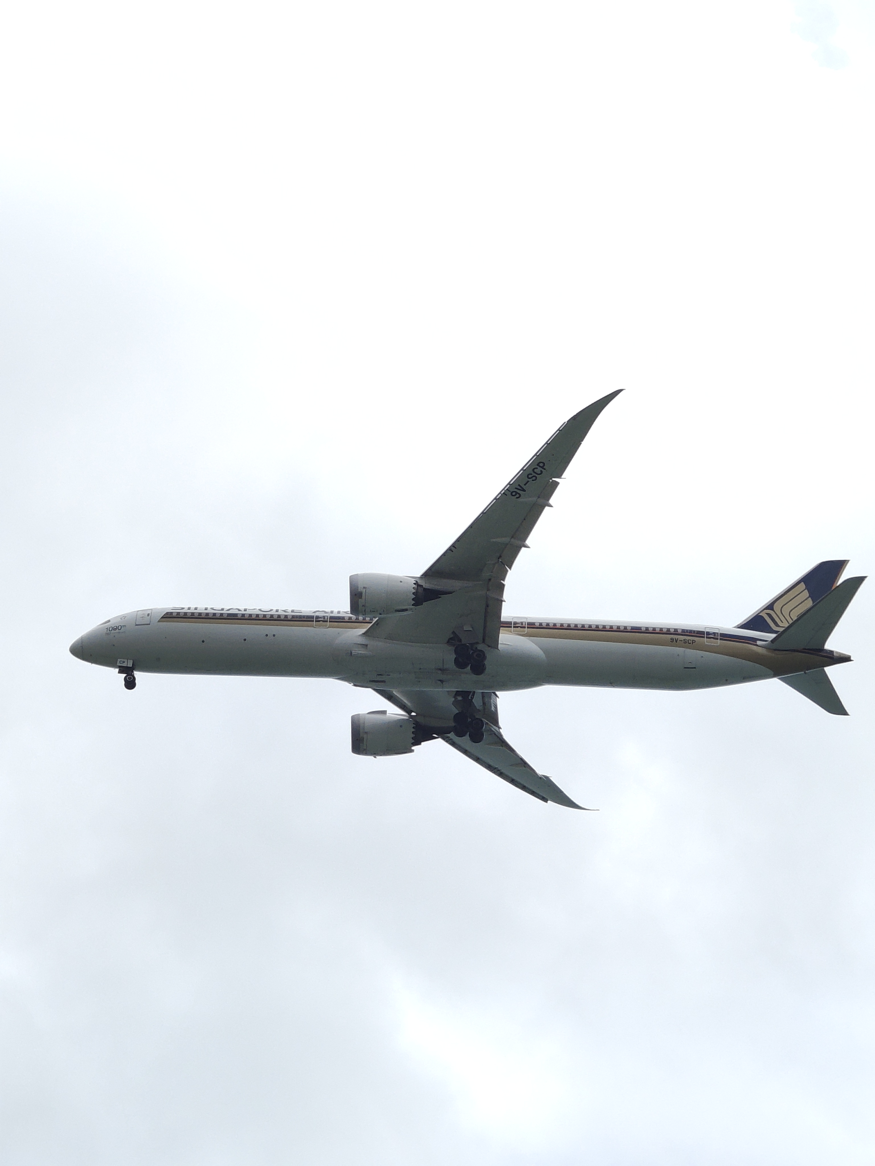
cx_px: 438
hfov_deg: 10.6
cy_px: 583
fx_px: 4718
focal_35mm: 140
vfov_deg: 14.1
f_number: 2.55
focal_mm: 13.3
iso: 60
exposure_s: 1/791
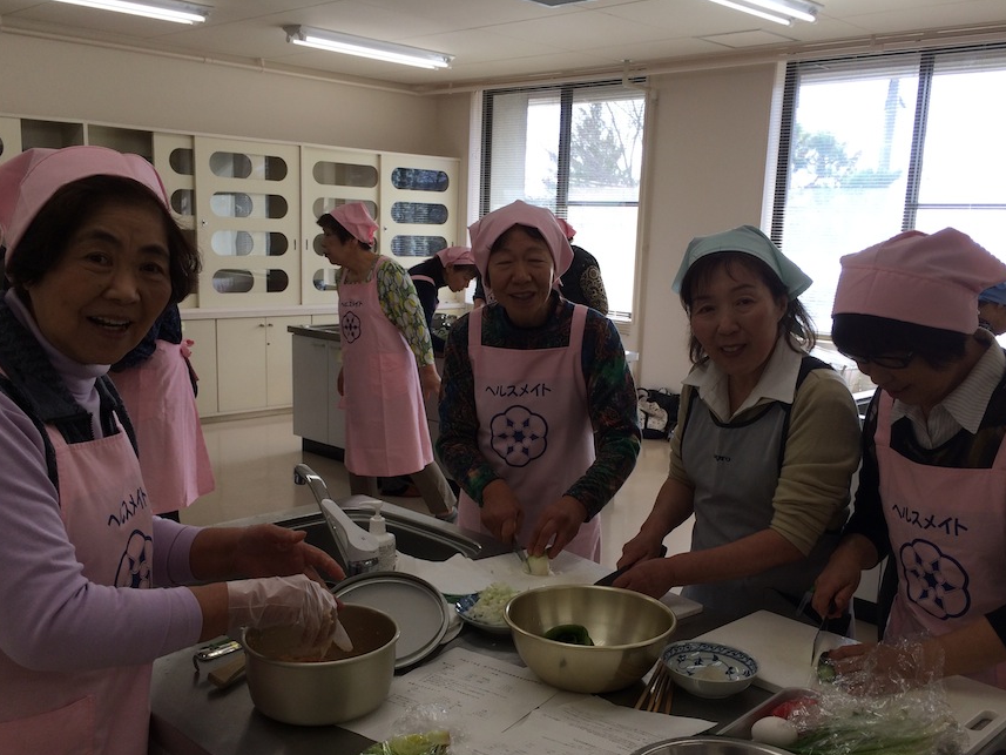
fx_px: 1017
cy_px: 438
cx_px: 514
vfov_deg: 40.6
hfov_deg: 52.6
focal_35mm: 35
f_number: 2.2
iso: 32
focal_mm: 4.12
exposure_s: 1/206
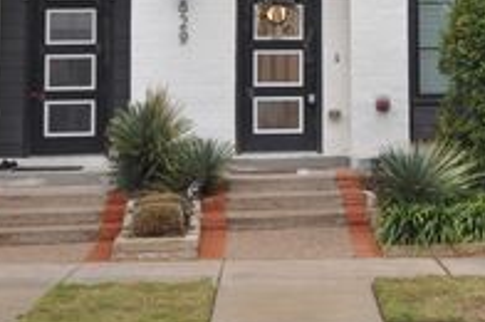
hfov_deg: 21.7
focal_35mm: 92
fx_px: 1237
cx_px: 440
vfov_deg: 14.4
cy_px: -45
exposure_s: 1/125
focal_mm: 24
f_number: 5.6
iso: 400
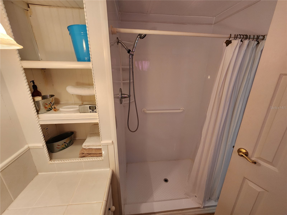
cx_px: 144
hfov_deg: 106.2
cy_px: 108
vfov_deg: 89.9
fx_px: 108
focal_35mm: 13
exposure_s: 1/60
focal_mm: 2.2
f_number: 2.2
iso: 320
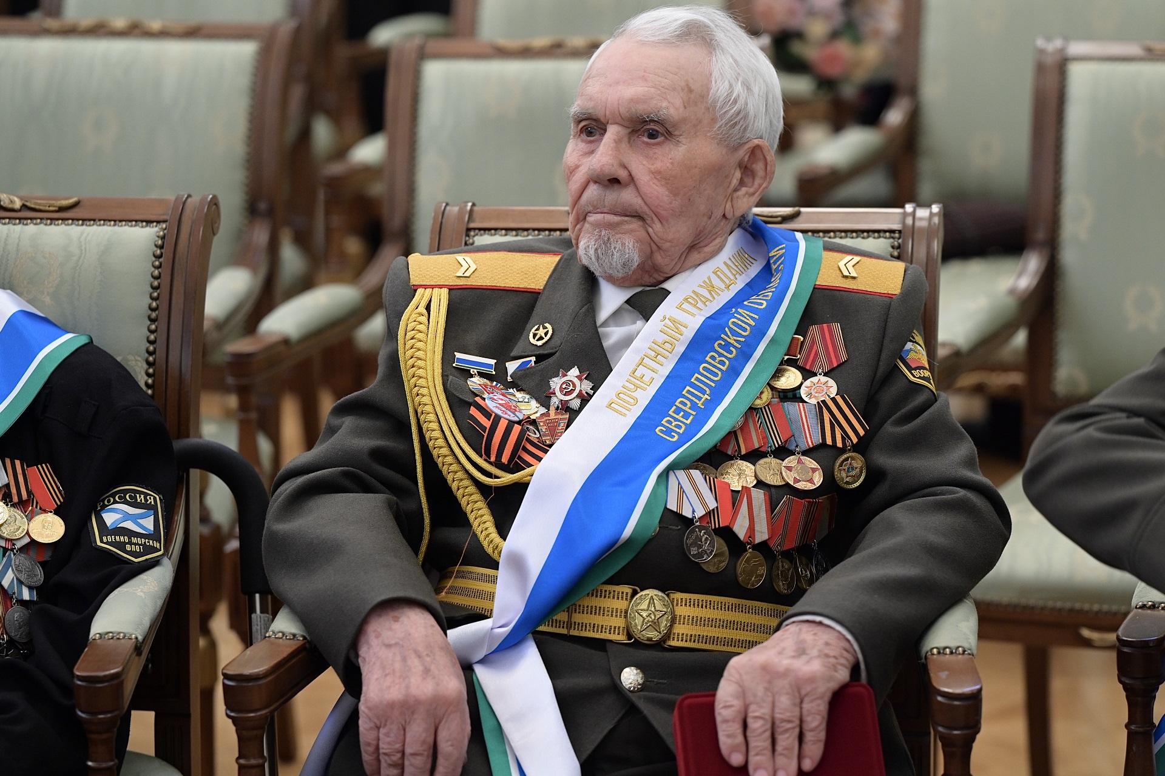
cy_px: 388
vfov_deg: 13.4
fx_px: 3301
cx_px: 582
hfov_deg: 20.0
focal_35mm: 102
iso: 1250
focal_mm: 102
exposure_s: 1/60
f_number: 3.5
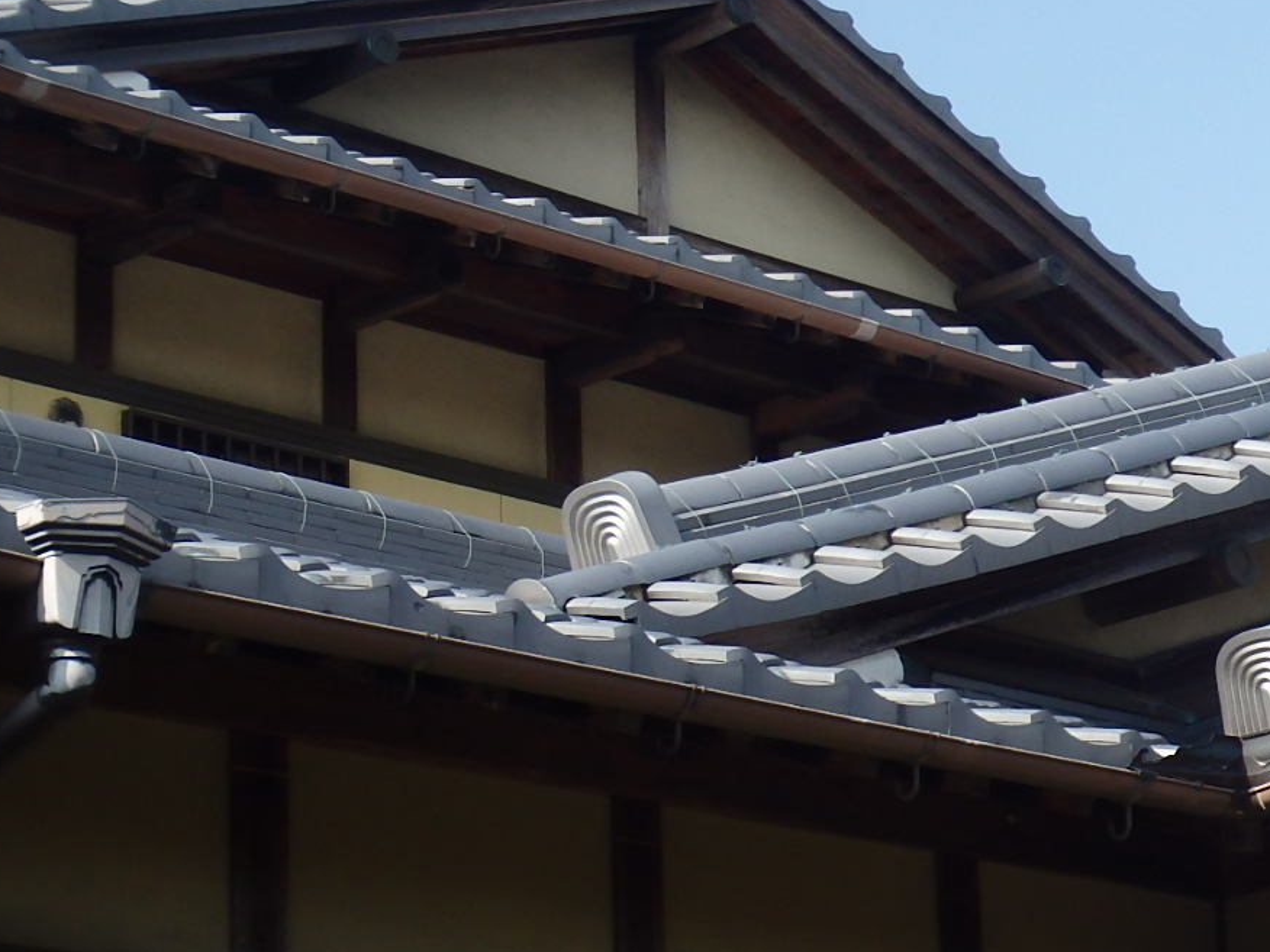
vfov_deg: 13.0
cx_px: 1370
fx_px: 4182
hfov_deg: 16.8
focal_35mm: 114
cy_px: 517
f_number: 5
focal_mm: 9.4
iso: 125
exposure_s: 1/400
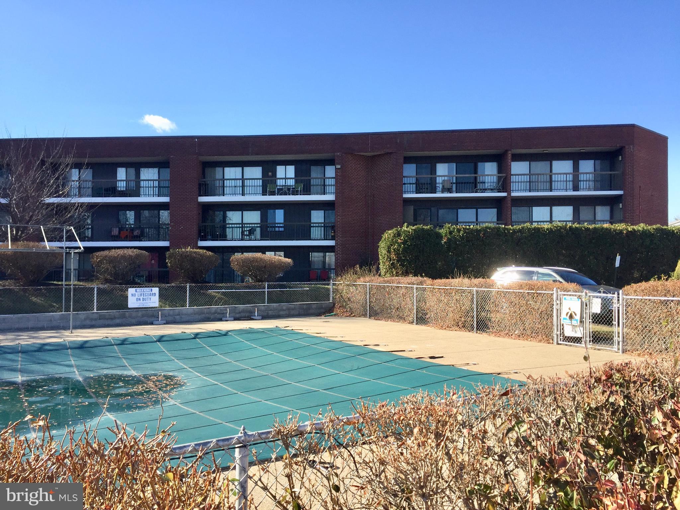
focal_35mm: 29
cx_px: 340
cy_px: 255
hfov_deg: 61.7
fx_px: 570
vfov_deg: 48.2
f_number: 2.2
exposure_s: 1/1099
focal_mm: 4.15
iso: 32
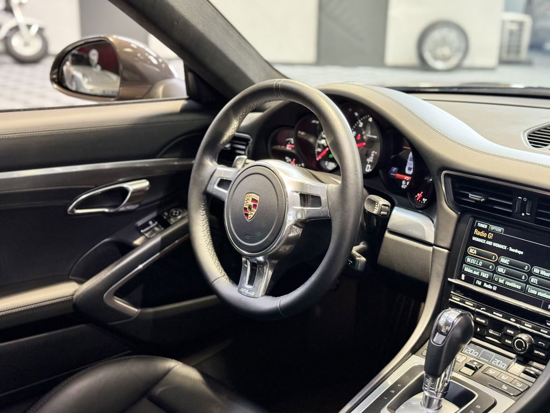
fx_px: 763
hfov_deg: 39.7
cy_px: 206
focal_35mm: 48
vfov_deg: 30.3
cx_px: 275
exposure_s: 1/25
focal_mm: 6.86
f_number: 1.78
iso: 500
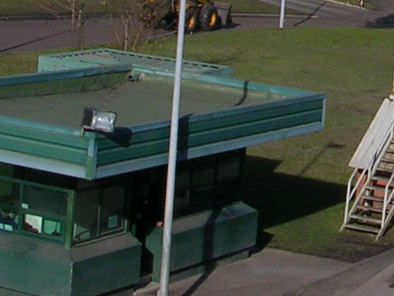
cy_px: -134
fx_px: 1628
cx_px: 450
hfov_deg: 13.5
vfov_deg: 10.1
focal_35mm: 143
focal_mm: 5.8
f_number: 5.6
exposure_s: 1/342
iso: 50
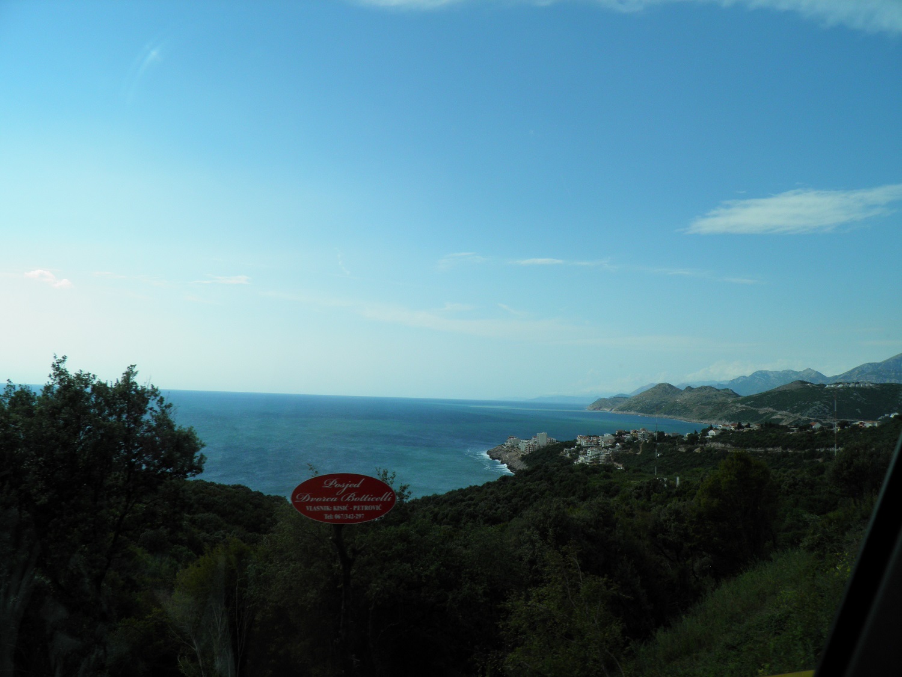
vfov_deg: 49.7
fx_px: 730
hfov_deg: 63.4
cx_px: 451
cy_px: 338
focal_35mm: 28
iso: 50
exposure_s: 1/400
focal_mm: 4.9
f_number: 5.7
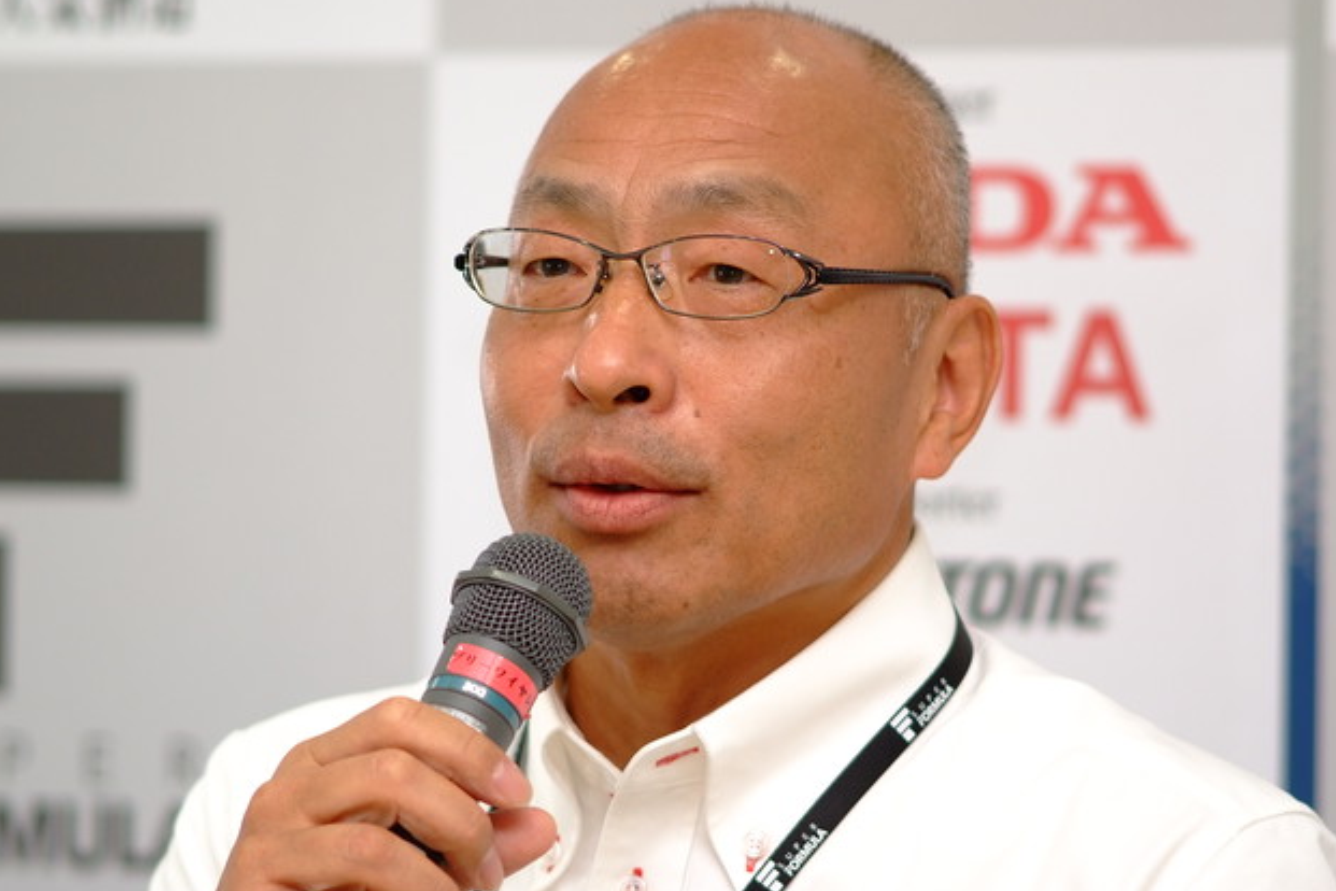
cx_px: 658
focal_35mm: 313
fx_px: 11615
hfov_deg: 6.6
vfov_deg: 4.4
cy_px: 435
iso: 400
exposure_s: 1/125
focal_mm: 180
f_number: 2.8
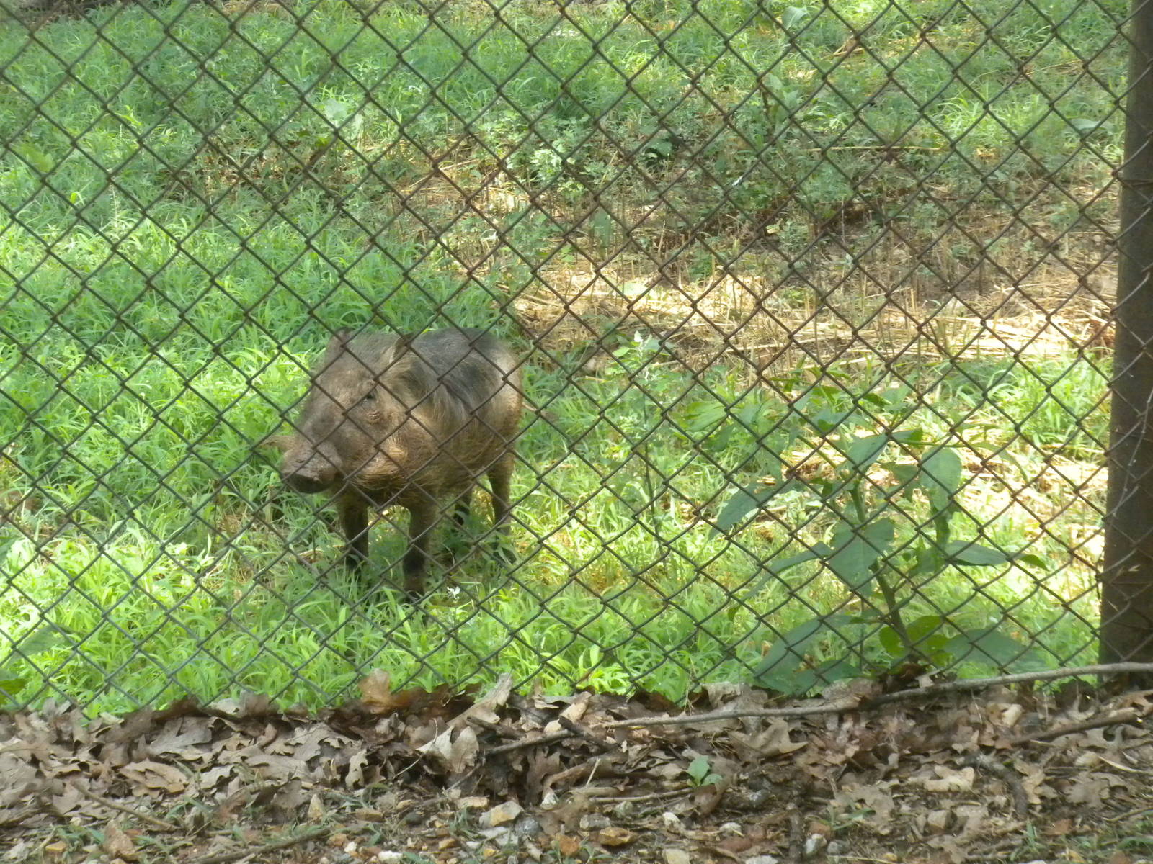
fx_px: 3964
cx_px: 576
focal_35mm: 119
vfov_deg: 12.5
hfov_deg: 16.6
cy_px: 432
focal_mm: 21
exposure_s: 1/436
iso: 400
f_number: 5.1
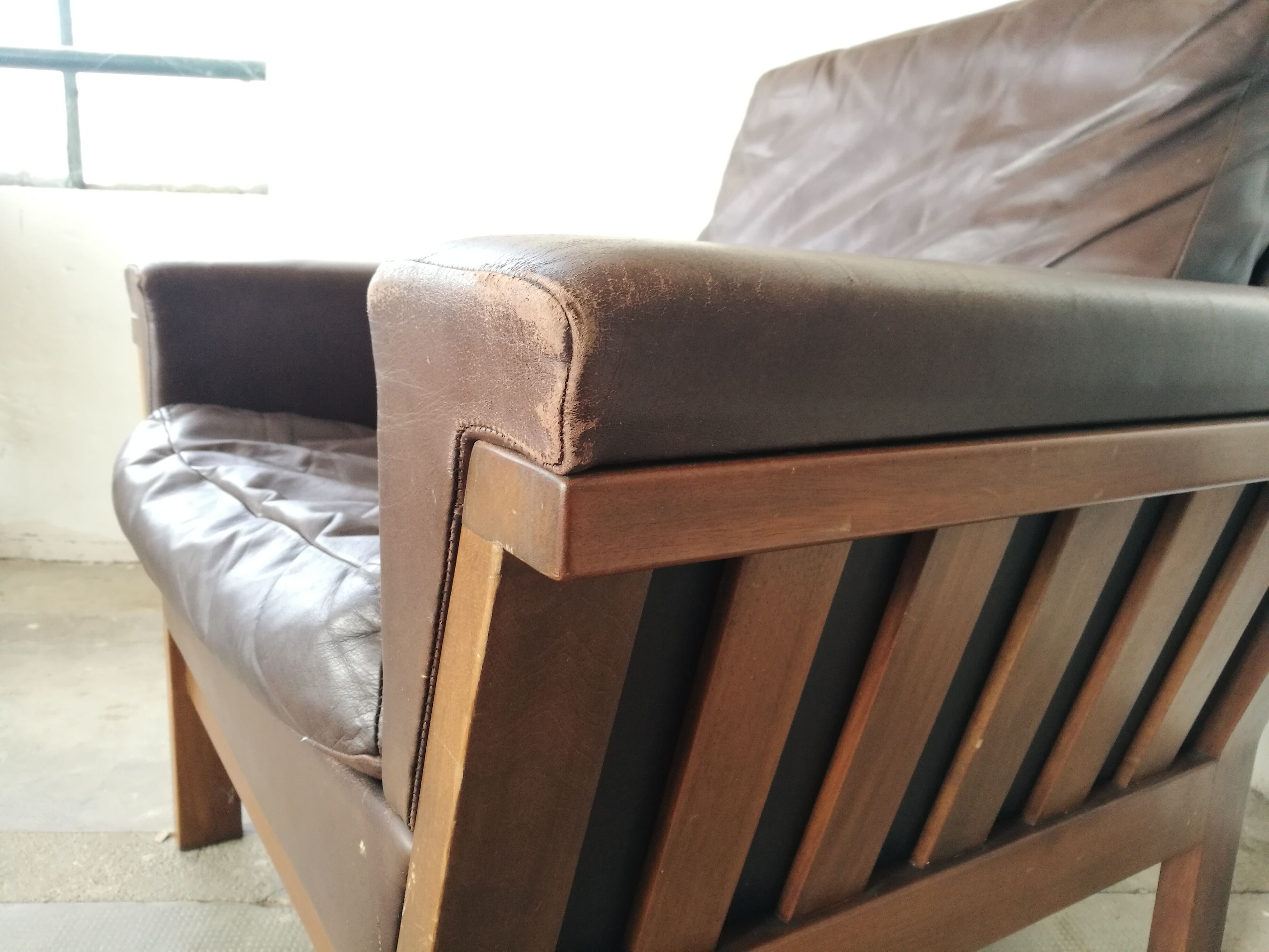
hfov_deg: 65.3
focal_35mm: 27
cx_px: 634
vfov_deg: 51.4
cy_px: 476
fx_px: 990
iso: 125
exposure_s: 1/33.3
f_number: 2.2
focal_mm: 4.5
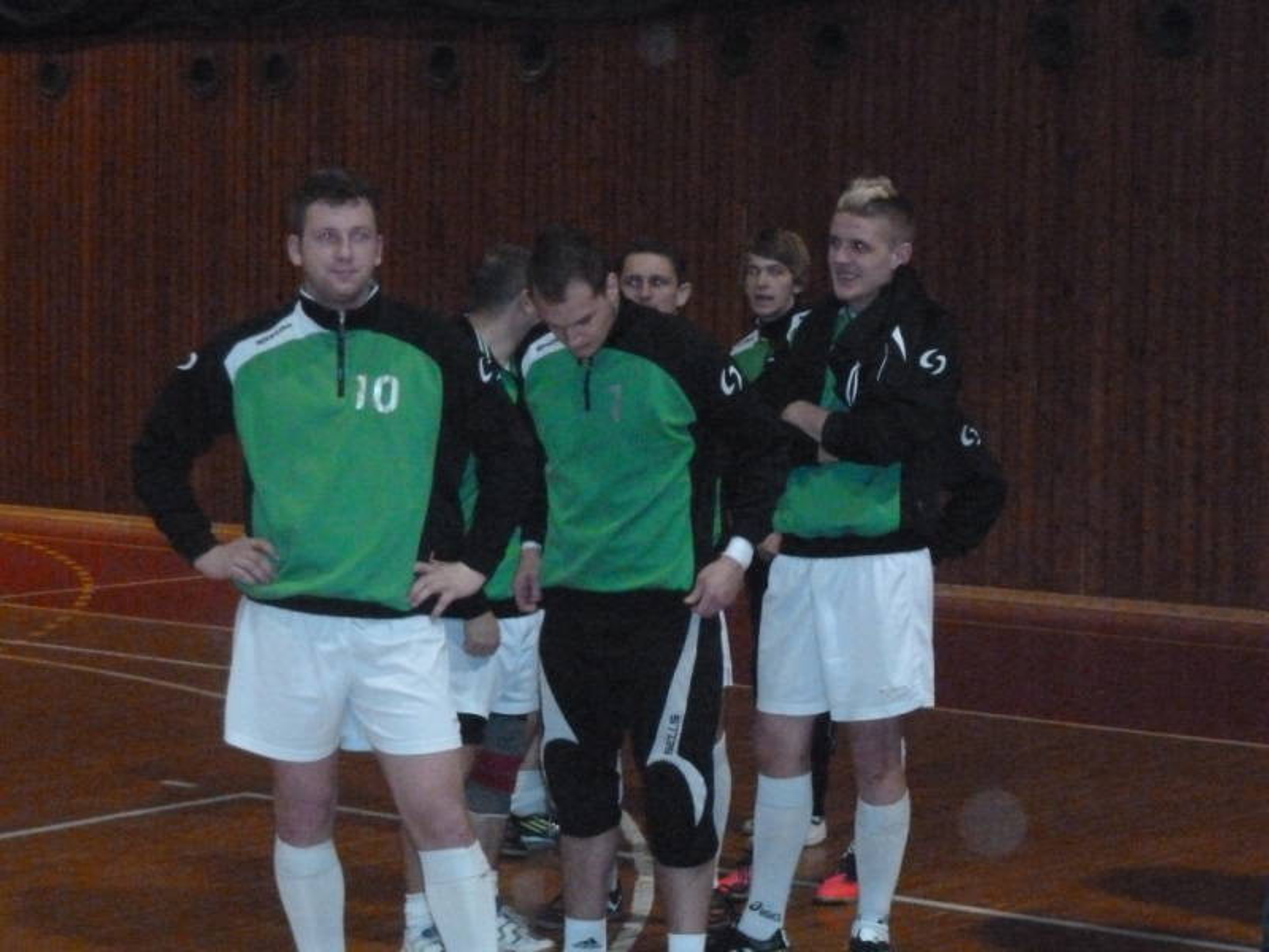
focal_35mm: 90
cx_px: 634
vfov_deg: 16.4
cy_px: 476
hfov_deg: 21.8
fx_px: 3299
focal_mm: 14.7
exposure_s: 1/80
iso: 1250
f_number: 4.3
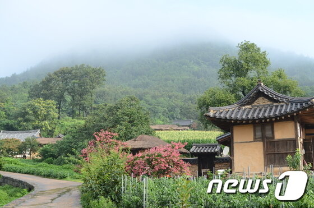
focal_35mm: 52
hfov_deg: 37.9
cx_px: 157
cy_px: 104
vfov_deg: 25.6
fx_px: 457
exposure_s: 1/500
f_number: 5
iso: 250
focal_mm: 35
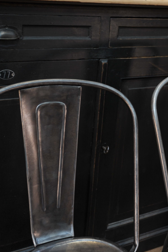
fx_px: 448
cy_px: 113
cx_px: 141
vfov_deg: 31.4
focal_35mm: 64
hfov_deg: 20.9
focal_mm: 36
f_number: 3.2
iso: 320
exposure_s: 1/50
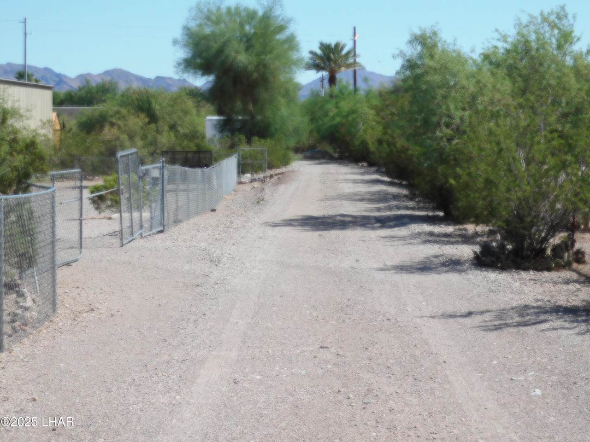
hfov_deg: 21.5
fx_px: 1551
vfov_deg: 16.2
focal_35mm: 91
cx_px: 295
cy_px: 221
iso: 125
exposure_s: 1/1000
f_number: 4.5
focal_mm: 16.1
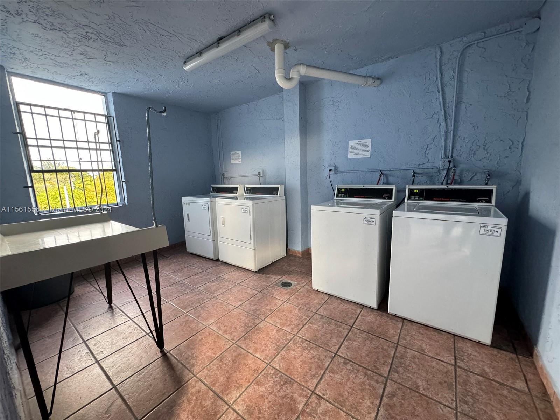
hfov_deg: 102.1
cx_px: 280
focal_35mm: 14
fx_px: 226
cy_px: 210
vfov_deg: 85.7
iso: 320
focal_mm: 2.22
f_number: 2.2
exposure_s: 1/92
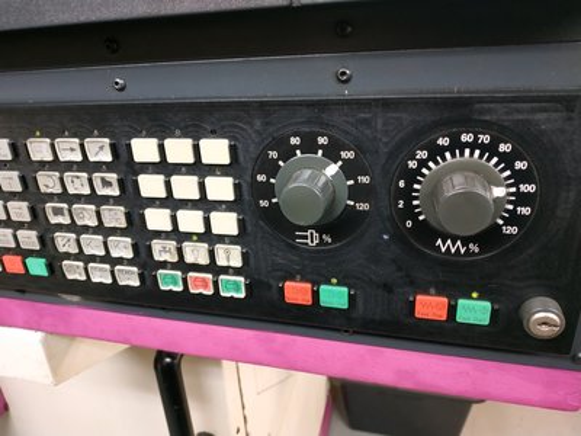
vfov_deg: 56.8
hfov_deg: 71.6
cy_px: 218
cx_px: 290
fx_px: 403
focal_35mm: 24
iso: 320
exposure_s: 1/25
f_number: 1.9
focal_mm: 3.94
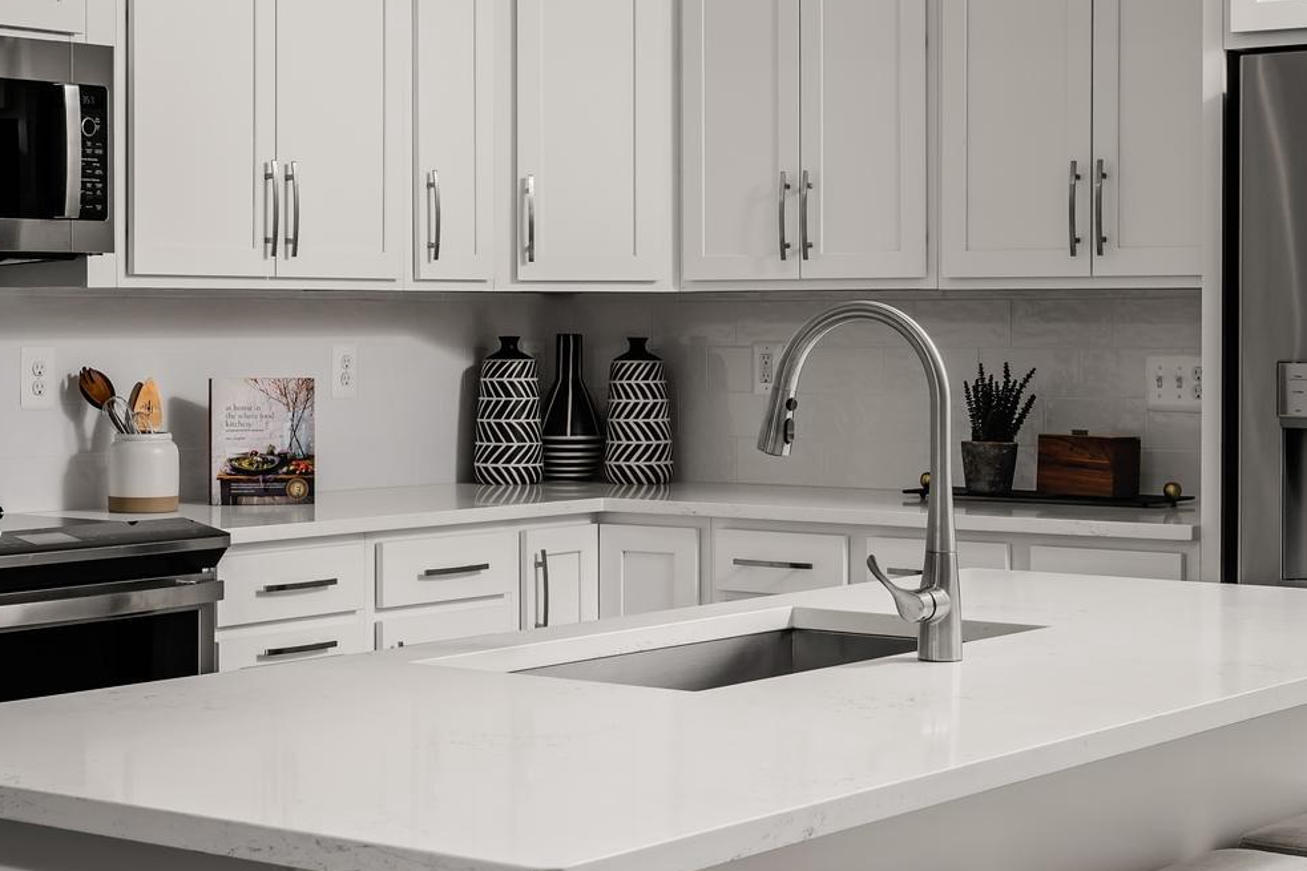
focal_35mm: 75
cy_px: 361
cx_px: 642
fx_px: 2722
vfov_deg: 18.2
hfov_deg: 27.0
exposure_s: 1/200
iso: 200
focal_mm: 36
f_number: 10
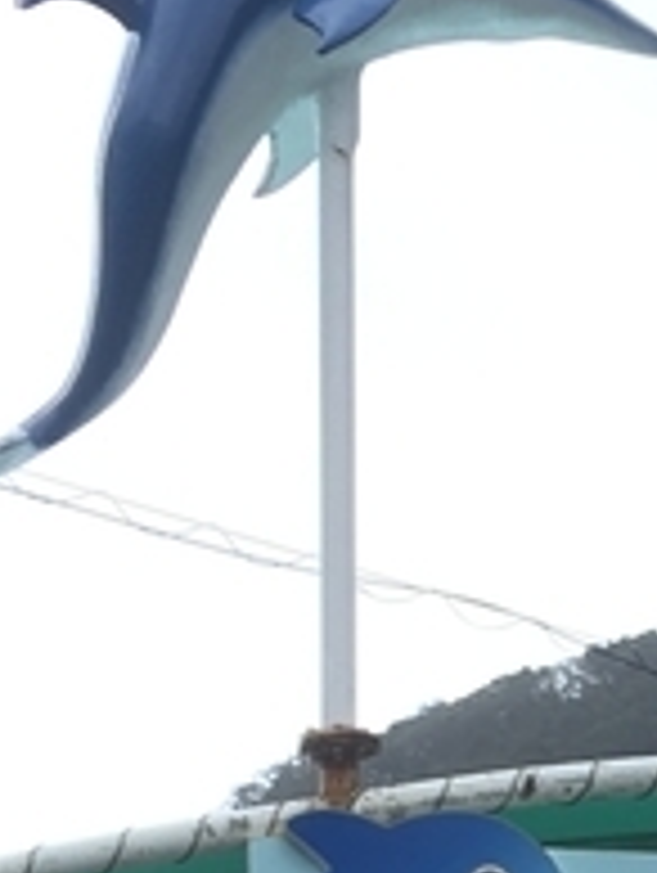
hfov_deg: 8.1
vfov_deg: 10.8
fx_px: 4520
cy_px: 1062
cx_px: 1062
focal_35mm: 179
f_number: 2.2
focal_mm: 4.15
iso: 25
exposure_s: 1/255
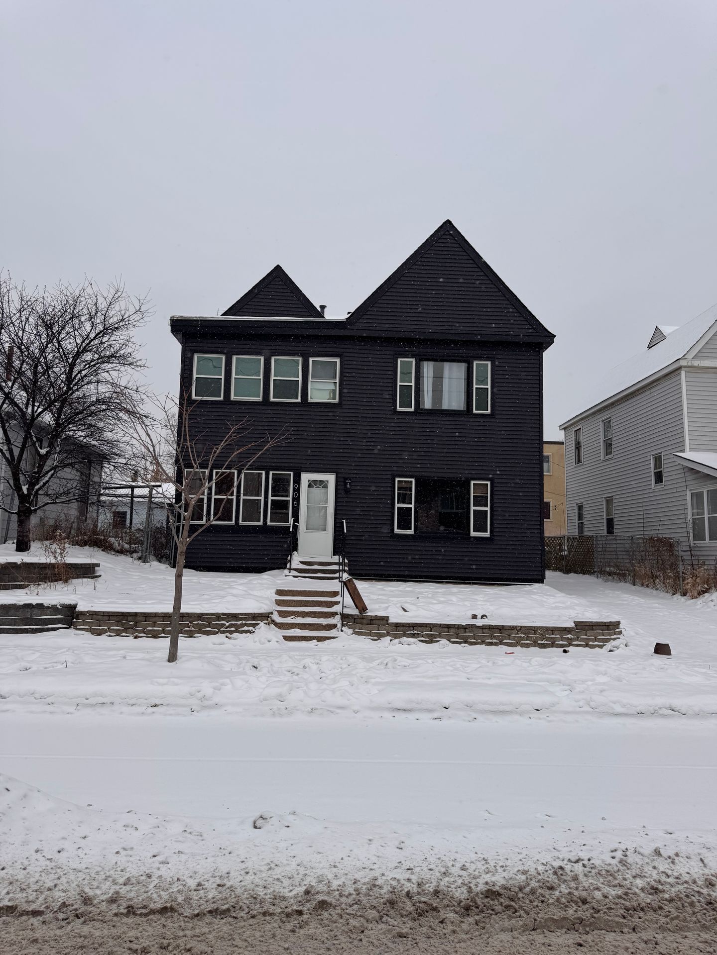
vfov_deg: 71.6
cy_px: 478
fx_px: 663
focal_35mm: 24
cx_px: 358
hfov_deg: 56.8
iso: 80
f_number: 1.78
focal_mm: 6.76
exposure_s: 1/4950
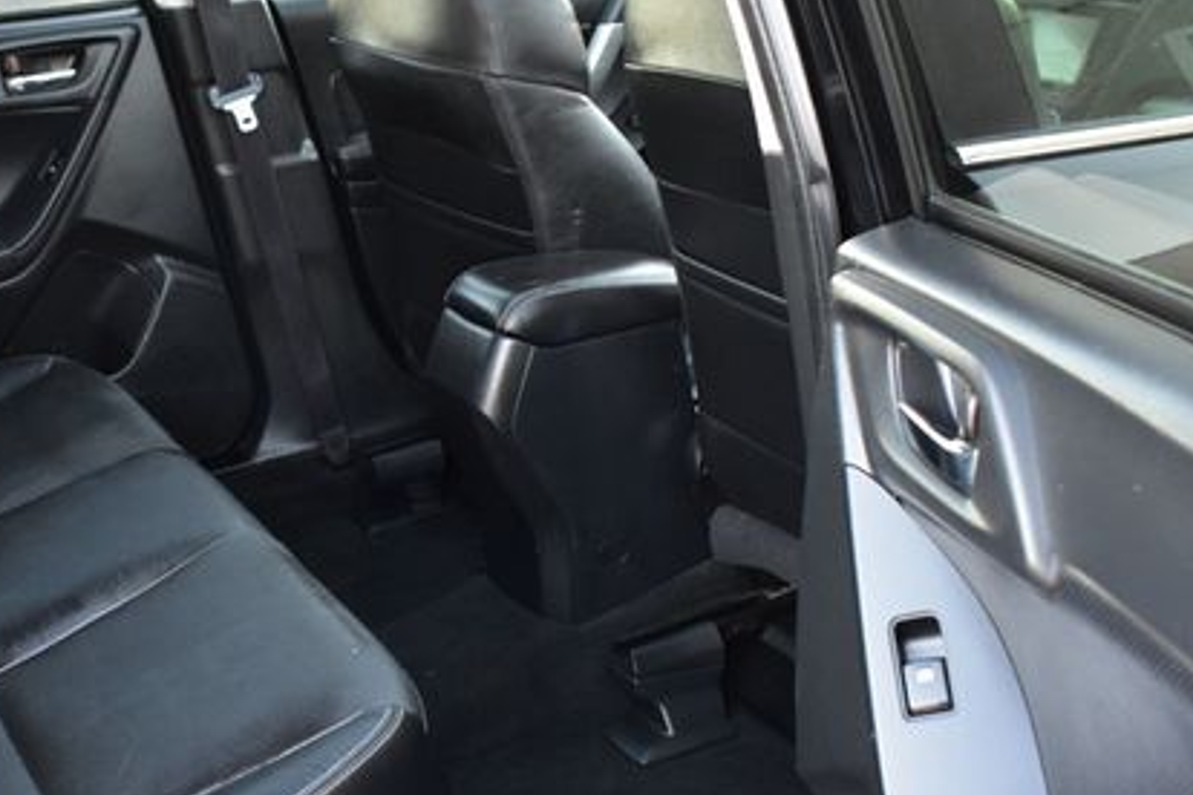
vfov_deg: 26.4
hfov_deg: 38.3
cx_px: 372
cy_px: 498
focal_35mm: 51
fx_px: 1690
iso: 1600
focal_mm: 22
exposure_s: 1/15
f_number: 5.6
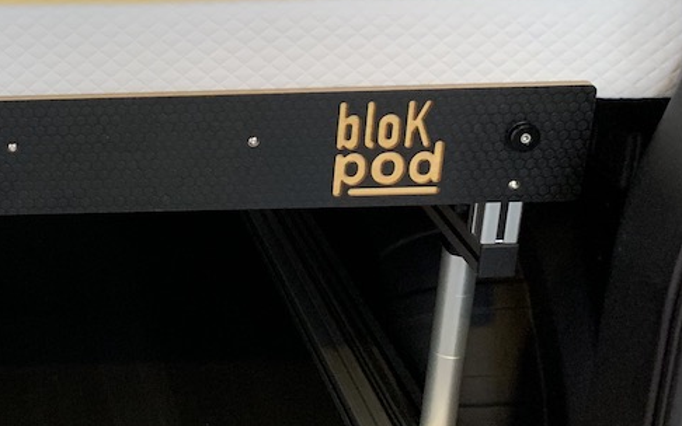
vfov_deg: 19.0
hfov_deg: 27.9
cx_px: -42
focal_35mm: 68
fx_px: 1264
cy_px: 105
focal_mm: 4.25
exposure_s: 1/60
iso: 400
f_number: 1.8
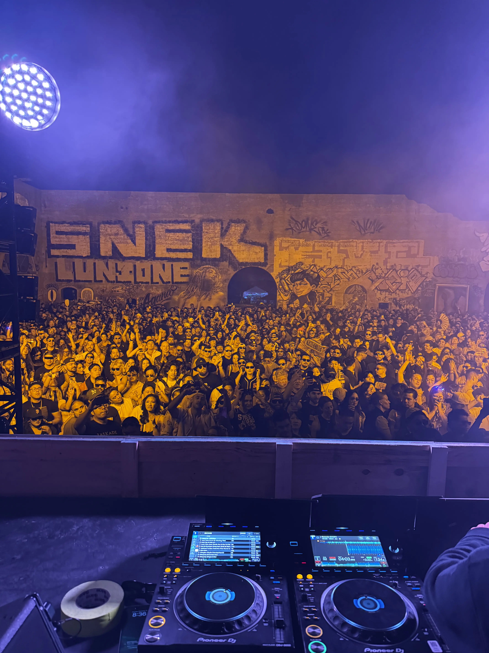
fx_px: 452
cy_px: 326
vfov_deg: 71.6
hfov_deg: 56.8
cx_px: 244
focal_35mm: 24
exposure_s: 1/53
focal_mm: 6.76
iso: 800
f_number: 1.78
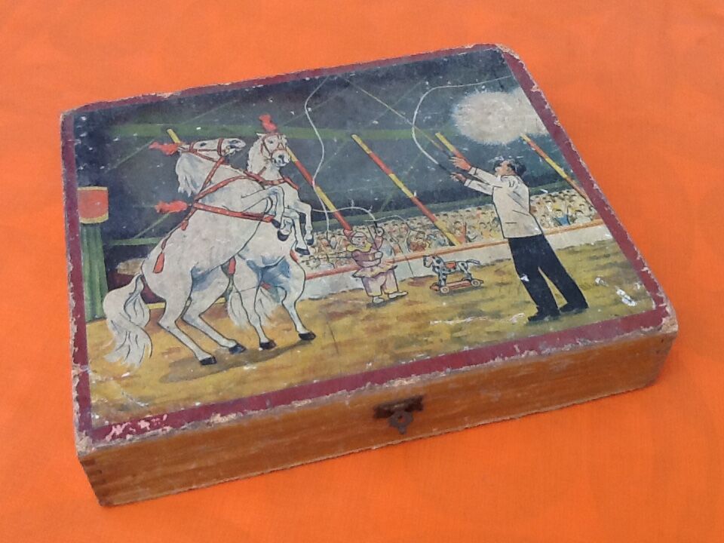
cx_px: 362
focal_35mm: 44
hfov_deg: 42.9
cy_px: 272
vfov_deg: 32.9
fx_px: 920
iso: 50
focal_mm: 2.03
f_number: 2.4
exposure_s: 1/120
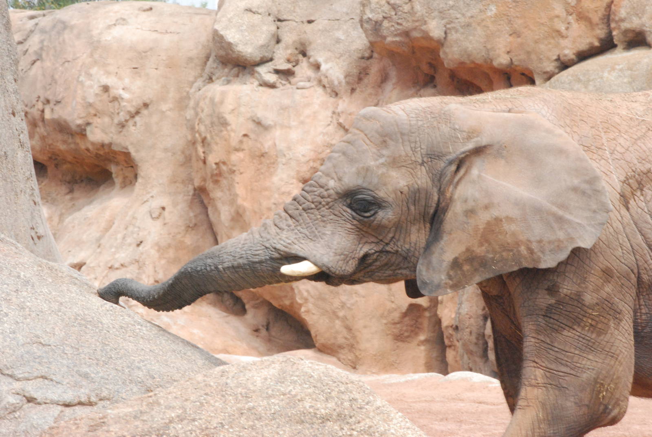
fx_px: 5304
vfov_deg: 4.7
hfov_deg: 7.0
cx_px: 326
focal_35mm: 292
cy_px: 218
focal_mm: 195
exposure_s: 1/160
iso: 1600
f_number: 25
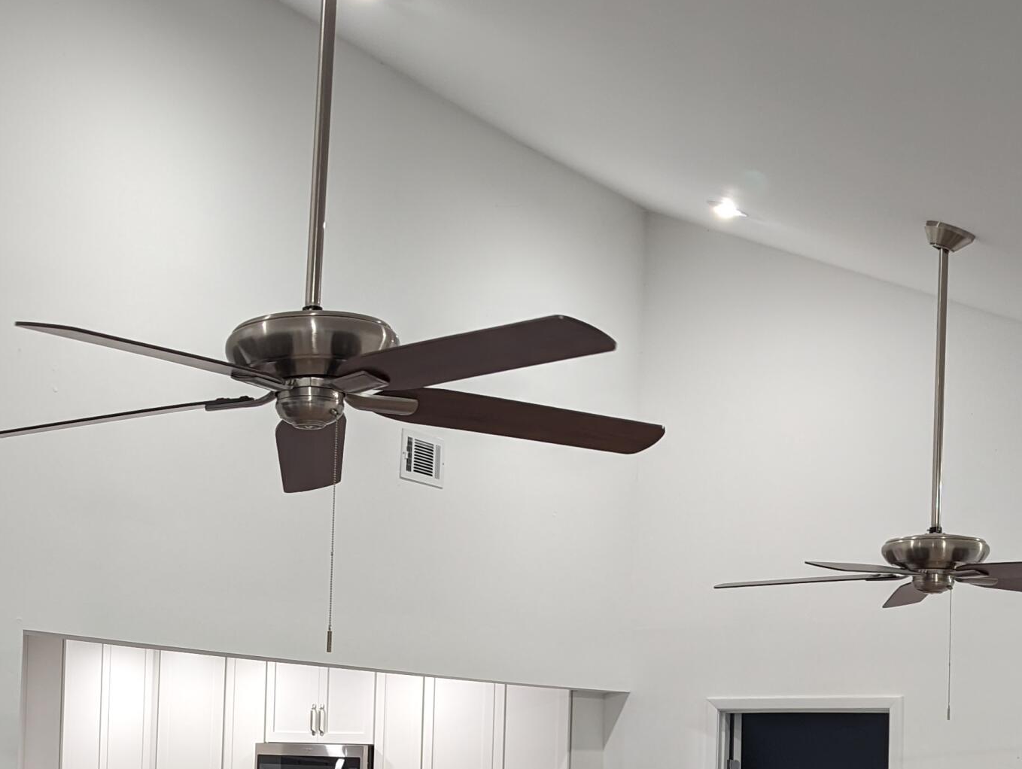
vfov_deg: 26.5
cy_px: 721
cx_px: 188
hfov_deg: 34.9
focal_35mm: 53
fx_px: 1567
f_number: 1.85
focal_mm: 6.81
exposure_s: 1/24
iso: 85
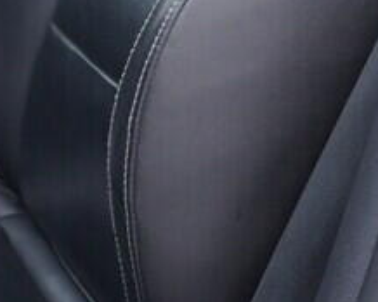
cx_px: -357
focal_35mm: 159
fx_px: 1777
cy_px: -180
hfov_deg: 11.1
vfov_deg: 9.4
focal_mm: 24
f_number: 2.8
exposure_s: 1/40
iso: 160
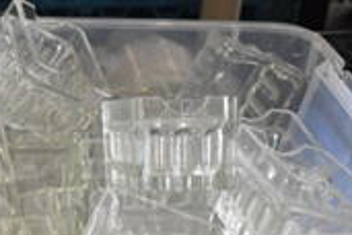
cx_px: 6
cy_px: 132
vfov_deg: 16.3
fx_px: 821
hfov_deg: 23.3
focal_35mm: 84
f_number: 3.8
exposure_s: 1/125
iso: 1600
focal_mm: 20
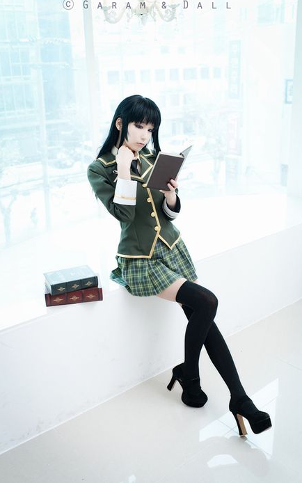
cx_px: 149
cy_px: 240
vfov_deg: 54.0
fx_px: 474
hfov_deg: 35.3
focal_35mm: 36
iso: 200
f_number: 5
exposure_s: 1/125
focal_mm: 35
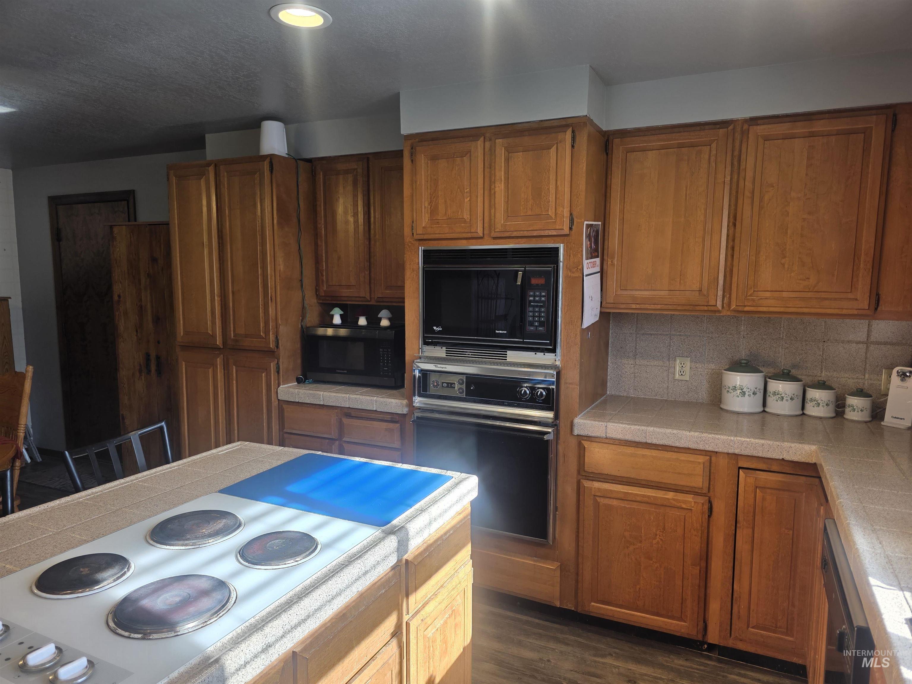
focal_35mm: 23
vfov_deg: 58.9
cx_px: 456
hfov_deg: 73.9
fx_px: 606
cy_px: 342
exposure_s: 1/120
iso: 40
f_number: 1.7
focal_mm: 6.3
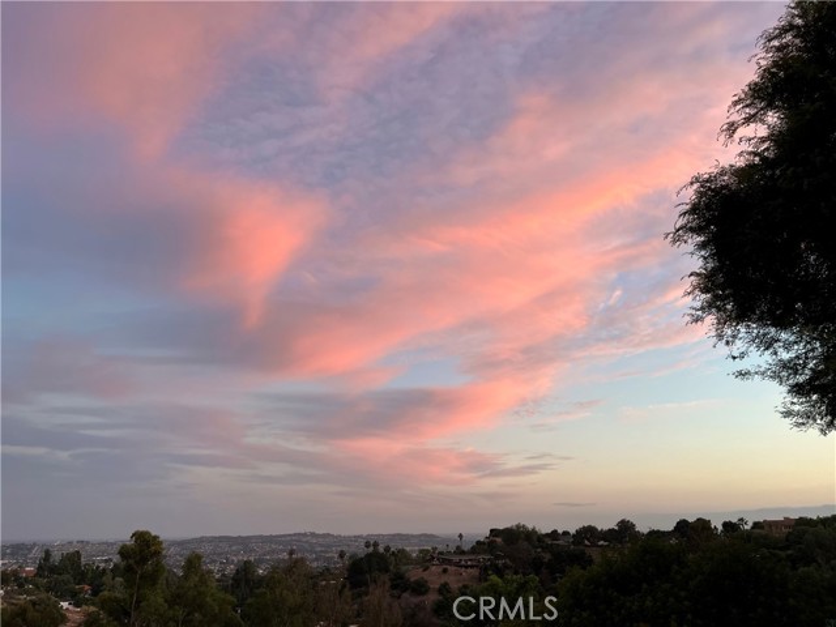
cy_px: 314
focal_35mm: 26
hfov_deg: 67.3
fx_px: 628
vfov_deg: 53.1
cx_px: 418
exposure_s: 1/121
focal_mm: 5.7
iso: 80
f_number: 1.5
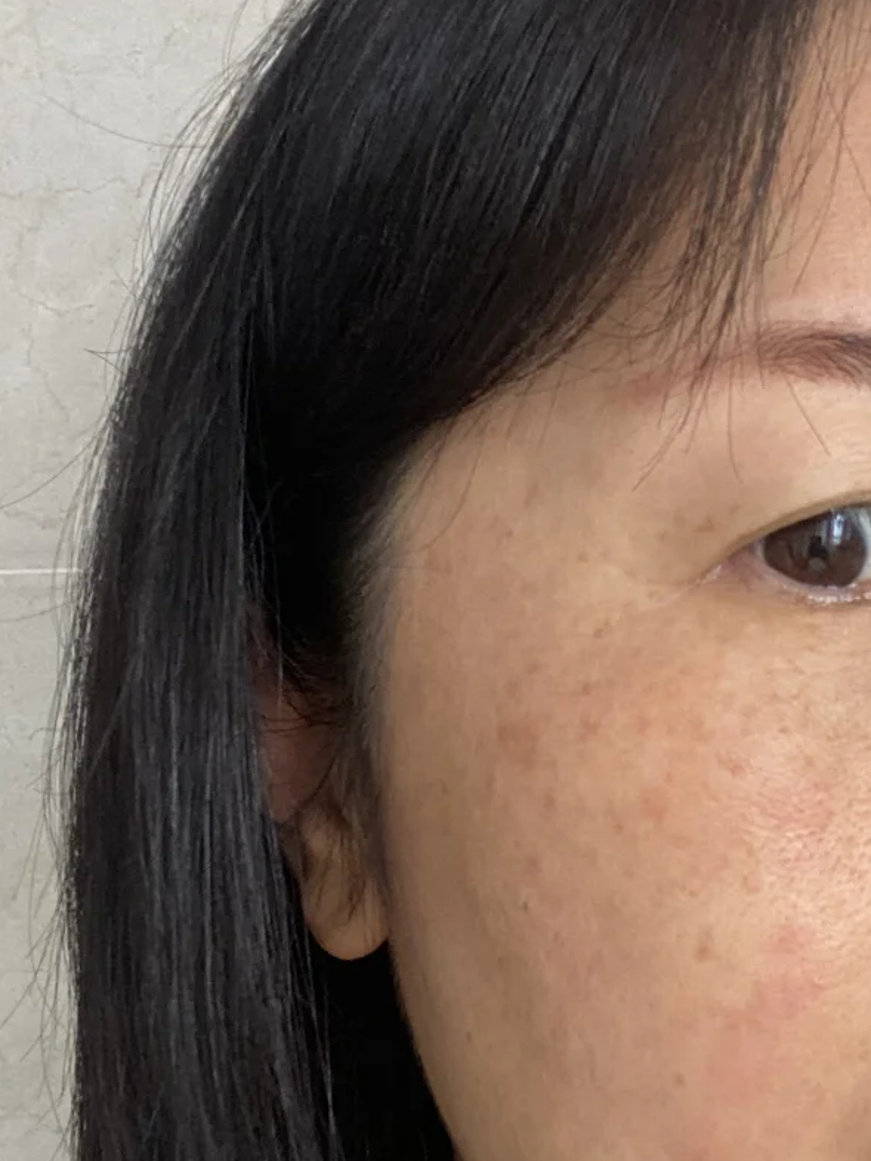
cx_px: 784
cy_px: 614
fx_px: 1845
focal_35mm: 55
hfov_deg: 25.7
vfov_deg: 34.9
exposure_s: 1/60
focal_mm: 2.71
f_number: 2.2
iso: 125
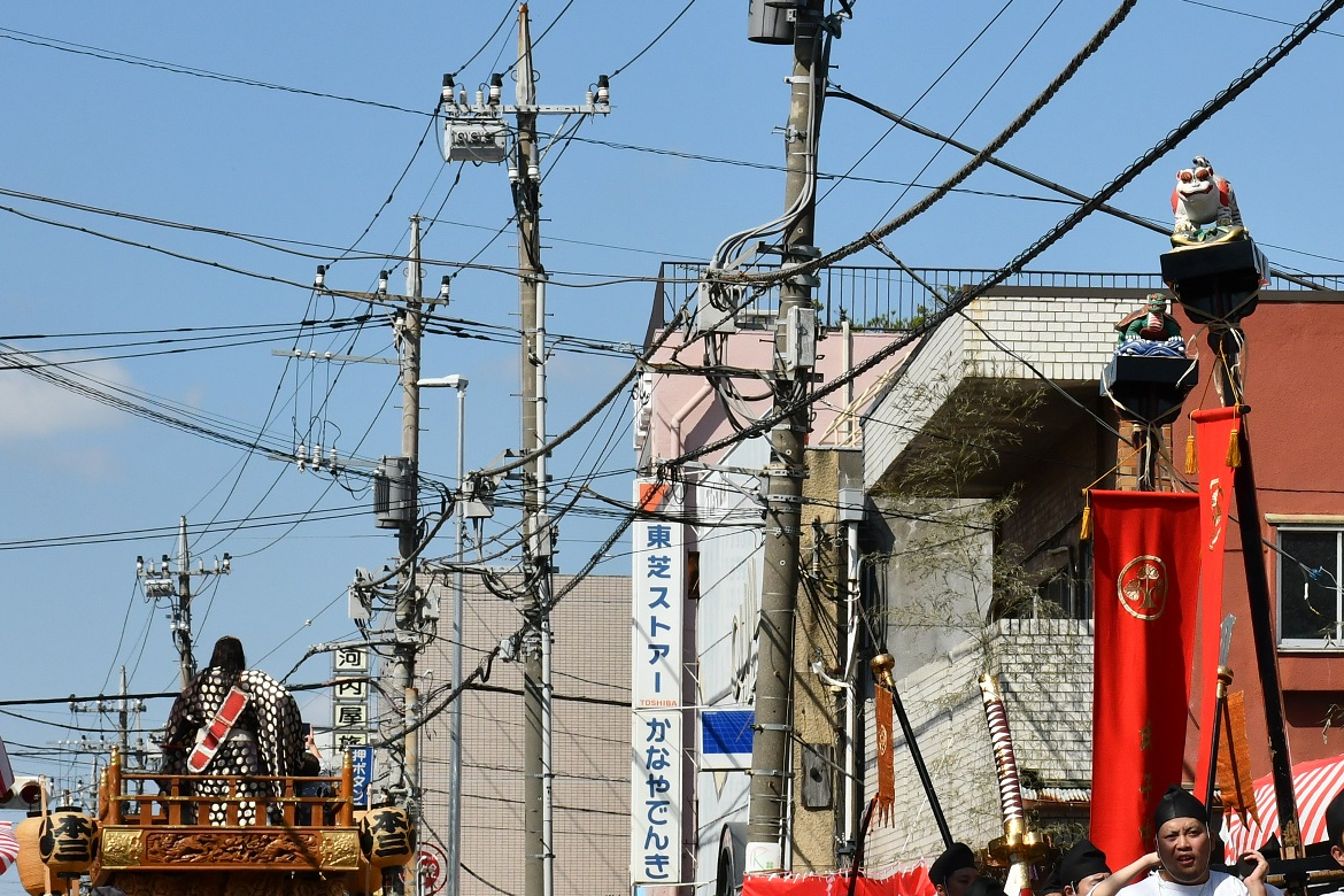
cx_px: 1129
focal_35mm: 166
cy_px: 719
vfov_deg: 8.3
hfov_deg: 12.3
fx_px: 6197
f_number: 11
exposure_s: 1/2000
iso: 500
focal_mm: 62
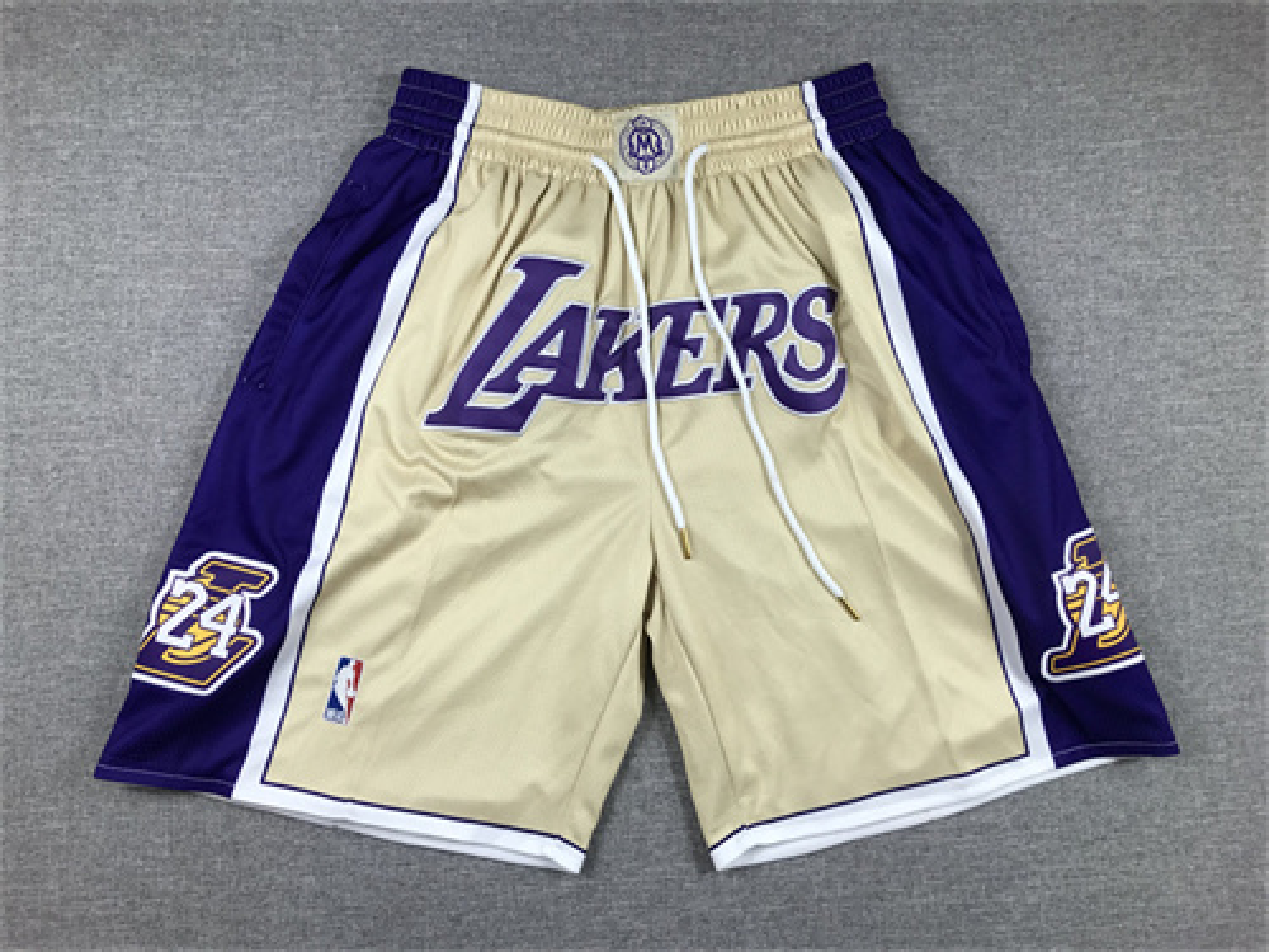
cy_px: 476
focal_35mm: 28
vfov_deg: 49.7
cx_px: 634
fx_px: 1026
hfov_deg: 63.4
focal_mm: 3.99
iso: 25
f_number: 1.8
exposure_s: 1/100
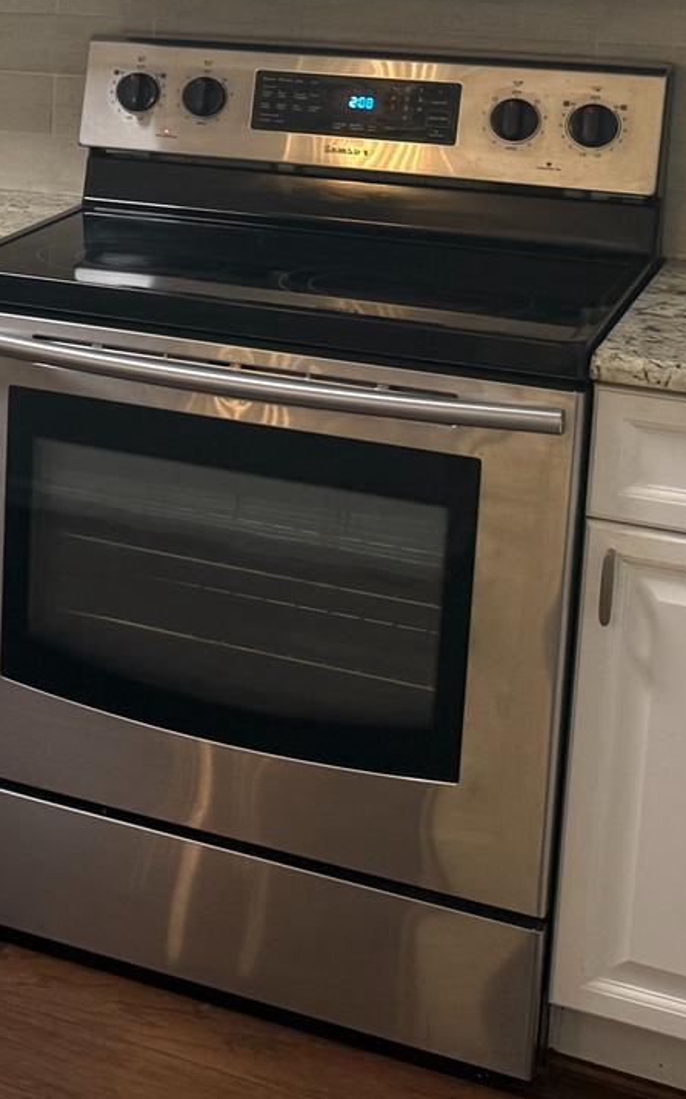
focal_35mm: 73
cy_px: 114
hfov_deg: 14.8
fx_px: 2185
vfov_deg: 27.2
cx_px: -669
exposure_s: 1/60
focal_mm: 6.76
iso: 125
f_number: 1.78
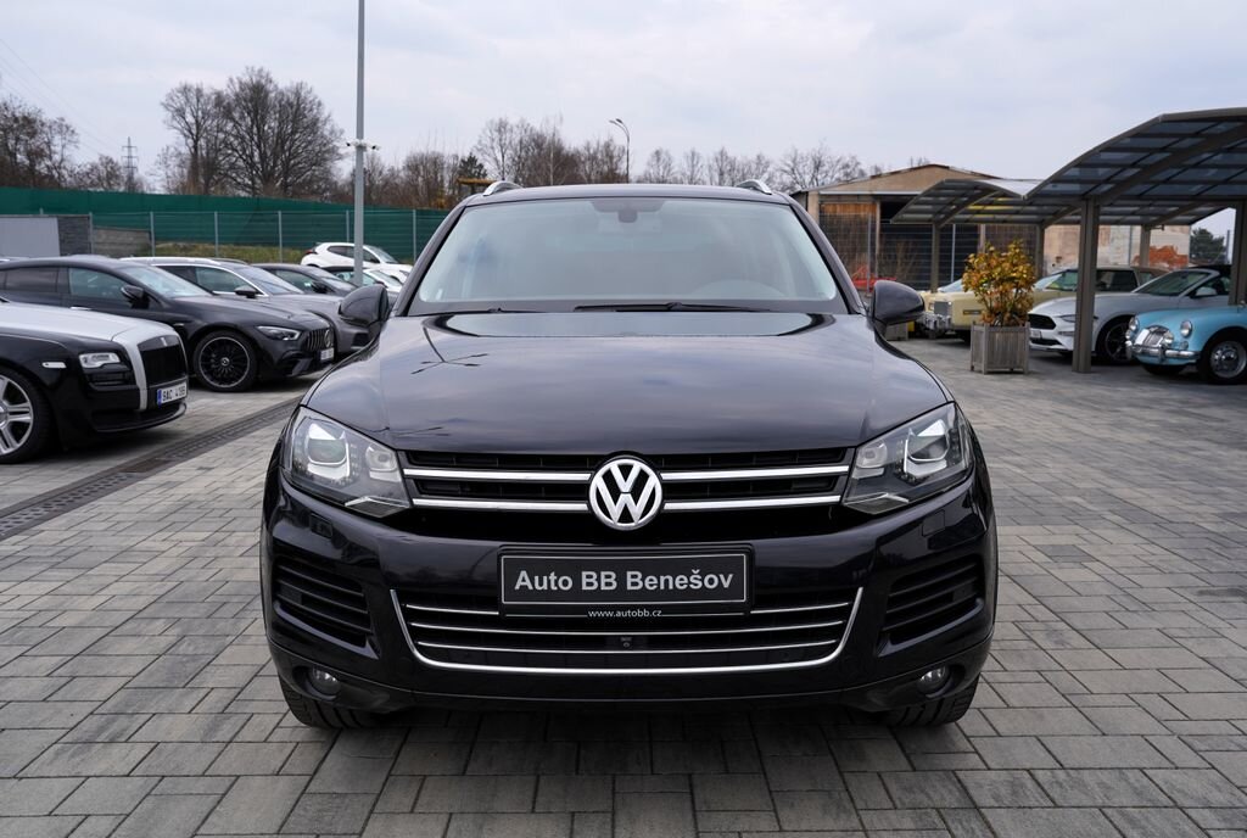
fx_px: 1042
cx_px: 624
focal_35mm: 30
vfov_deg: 43.8
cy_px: 419
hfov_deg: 61.8
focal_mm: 30
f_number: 7.1
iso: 100
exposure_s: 1/200
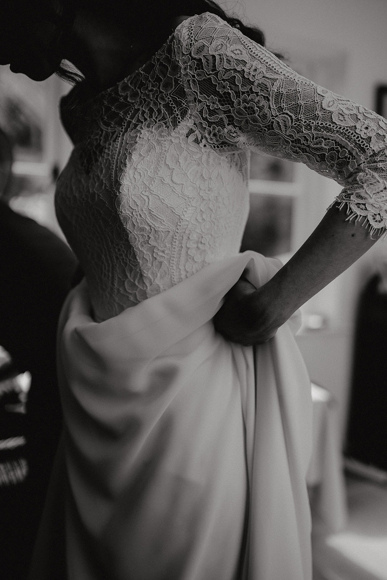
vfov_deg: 54.4
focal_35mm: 35
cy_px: 290
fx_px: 564
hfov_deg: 37.9
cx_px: 194
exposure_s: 1/1600
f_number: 1.8
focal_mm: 35
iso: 100
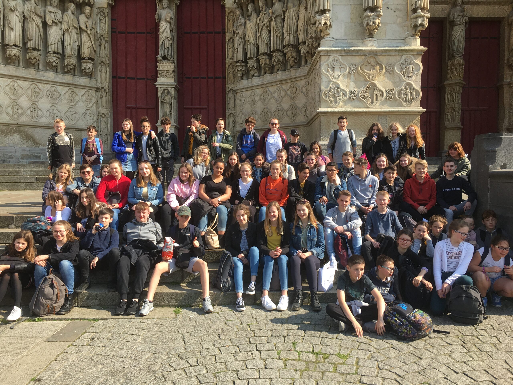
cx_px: 256
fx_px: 430
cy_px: 192
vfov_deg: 48.2
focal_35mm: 29
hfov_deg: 61.7
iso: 25
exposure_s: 1/712
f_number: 2.2
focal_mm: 4.15
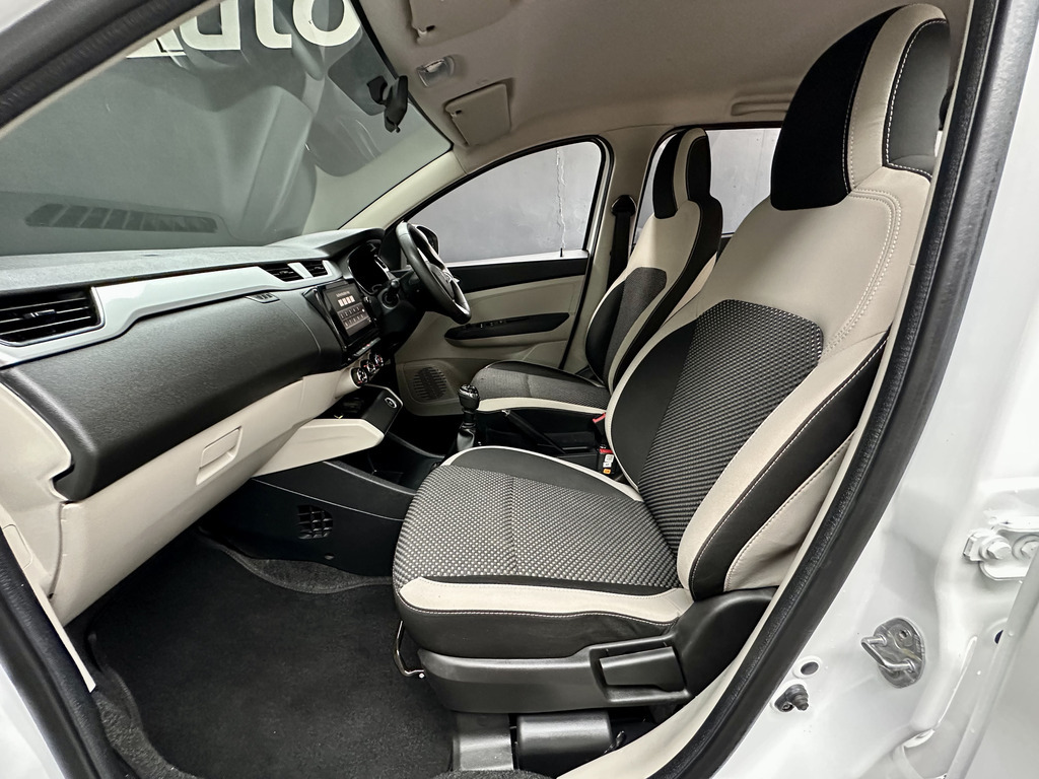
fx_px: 420
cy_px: 390
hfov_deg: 102.1
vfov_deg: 85.7
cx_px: 520
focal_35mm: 14
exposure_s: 1/60
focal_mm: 2.22
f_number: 2.2
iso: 800
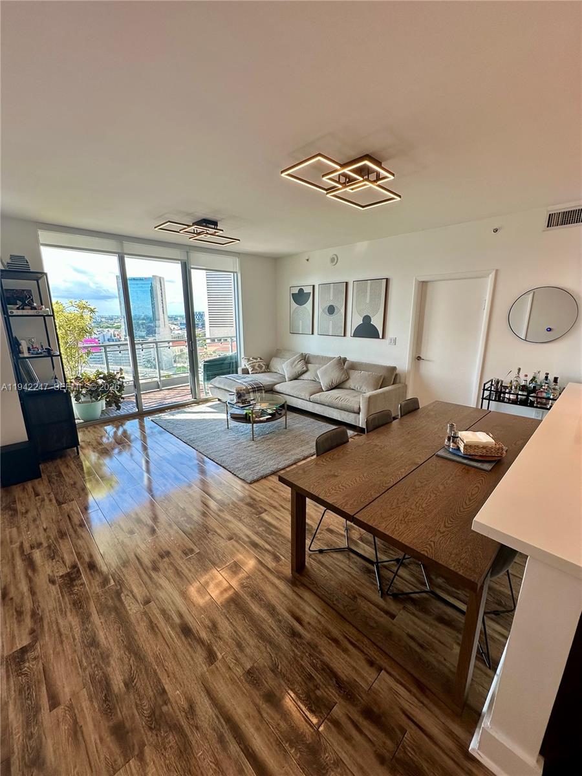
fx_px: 314
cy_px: 388
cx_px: 291
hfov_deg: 85.7
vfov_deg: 102.1
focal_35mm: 14
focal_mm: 2.22
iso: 40
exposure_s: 1/136
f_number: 2.2
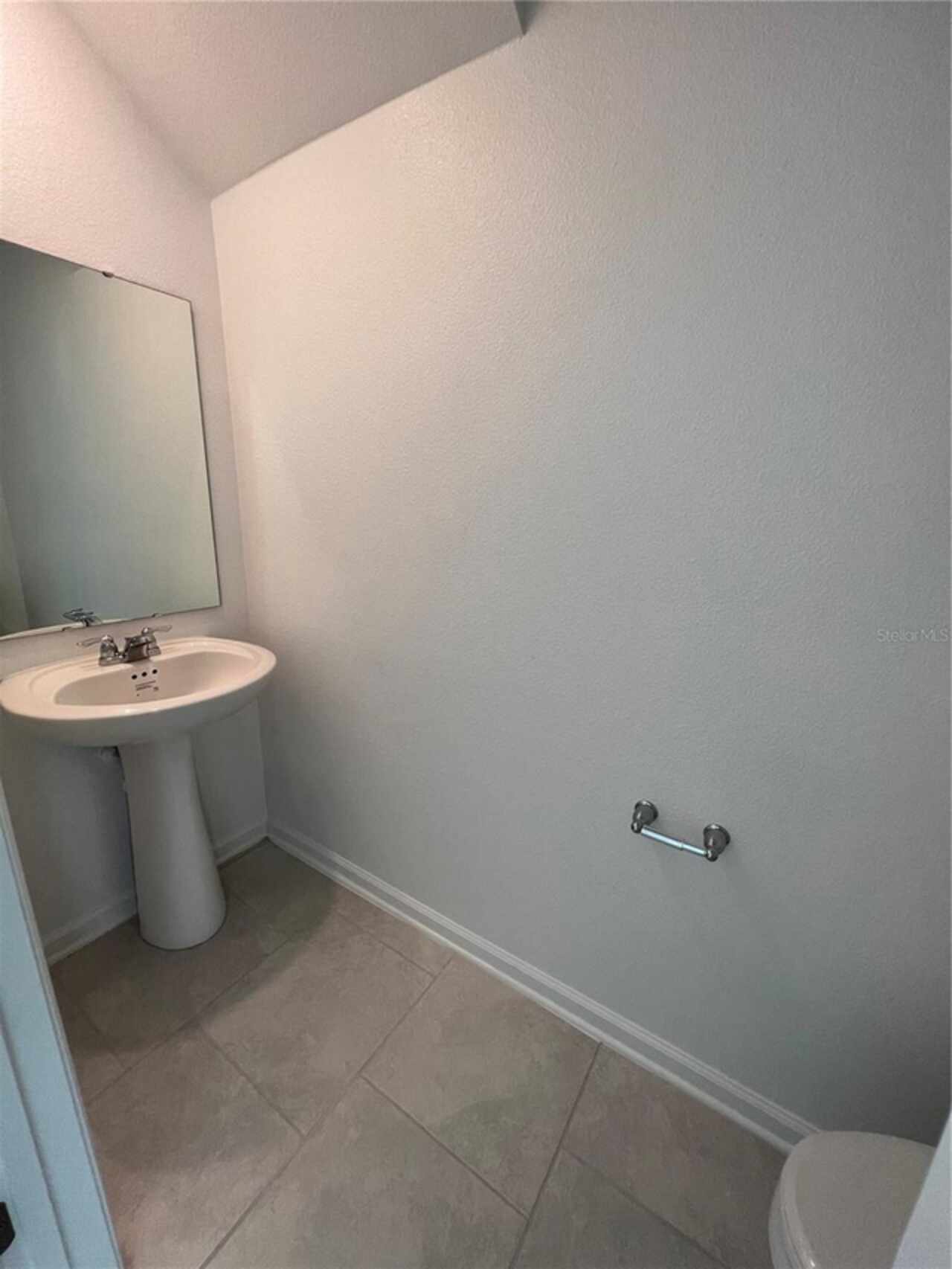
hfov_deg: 89.9
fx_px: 477
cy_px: 634
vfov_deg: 106.2
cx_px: 476
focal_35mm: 13
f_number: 1.8
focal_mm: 1.57
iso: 100
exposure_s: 1/120
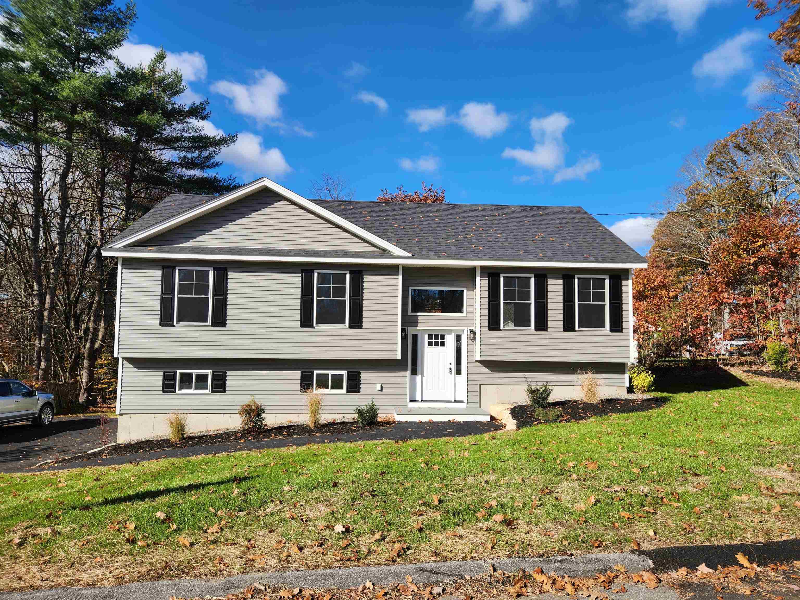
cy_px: 300
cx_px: 400
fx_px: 532
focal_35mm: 23
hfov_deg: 73.9
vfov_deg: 58.9
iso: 20
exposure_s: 1/1538
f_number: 1.8
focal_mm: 5.4
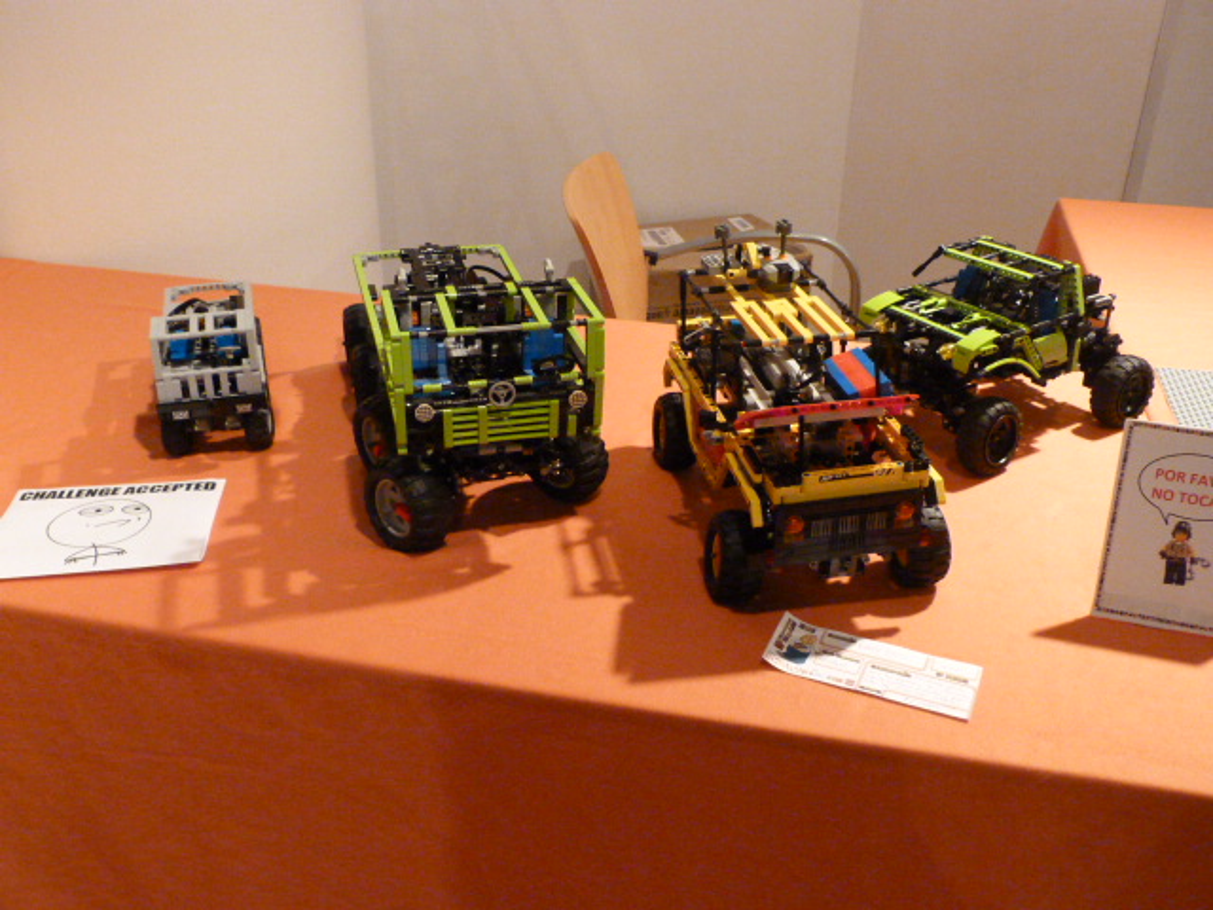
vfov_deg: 42.9
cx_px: 606
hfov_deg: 55.4
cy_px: 455
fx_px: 1156
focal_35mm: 33
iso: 800
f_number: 3
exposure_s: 1/25
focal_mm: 5.9
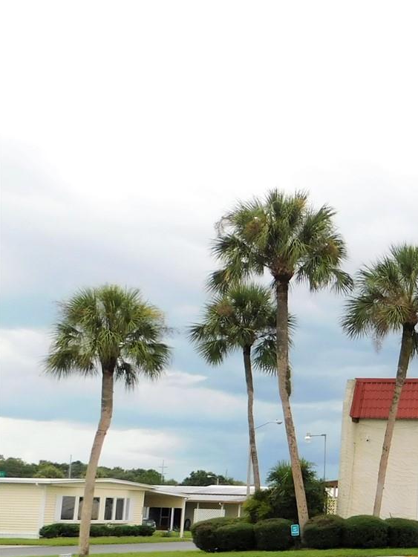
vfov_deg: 37.9
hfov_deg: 24.5
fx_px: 788
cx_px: 591
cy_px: 418
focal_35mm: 49
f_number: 3
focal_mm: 4
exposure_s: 1/250
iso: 125
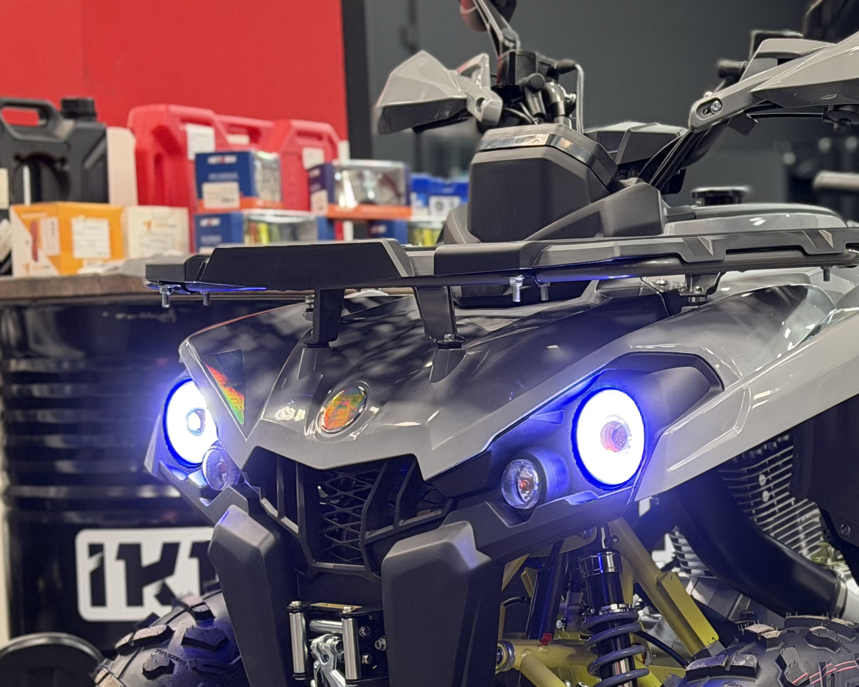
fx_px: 2593
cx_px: 762
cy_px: 559
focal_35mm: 102
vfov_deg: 15.0
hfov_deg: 18.5
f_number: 1.78
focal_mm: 6.76
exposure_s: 1/33
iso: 200
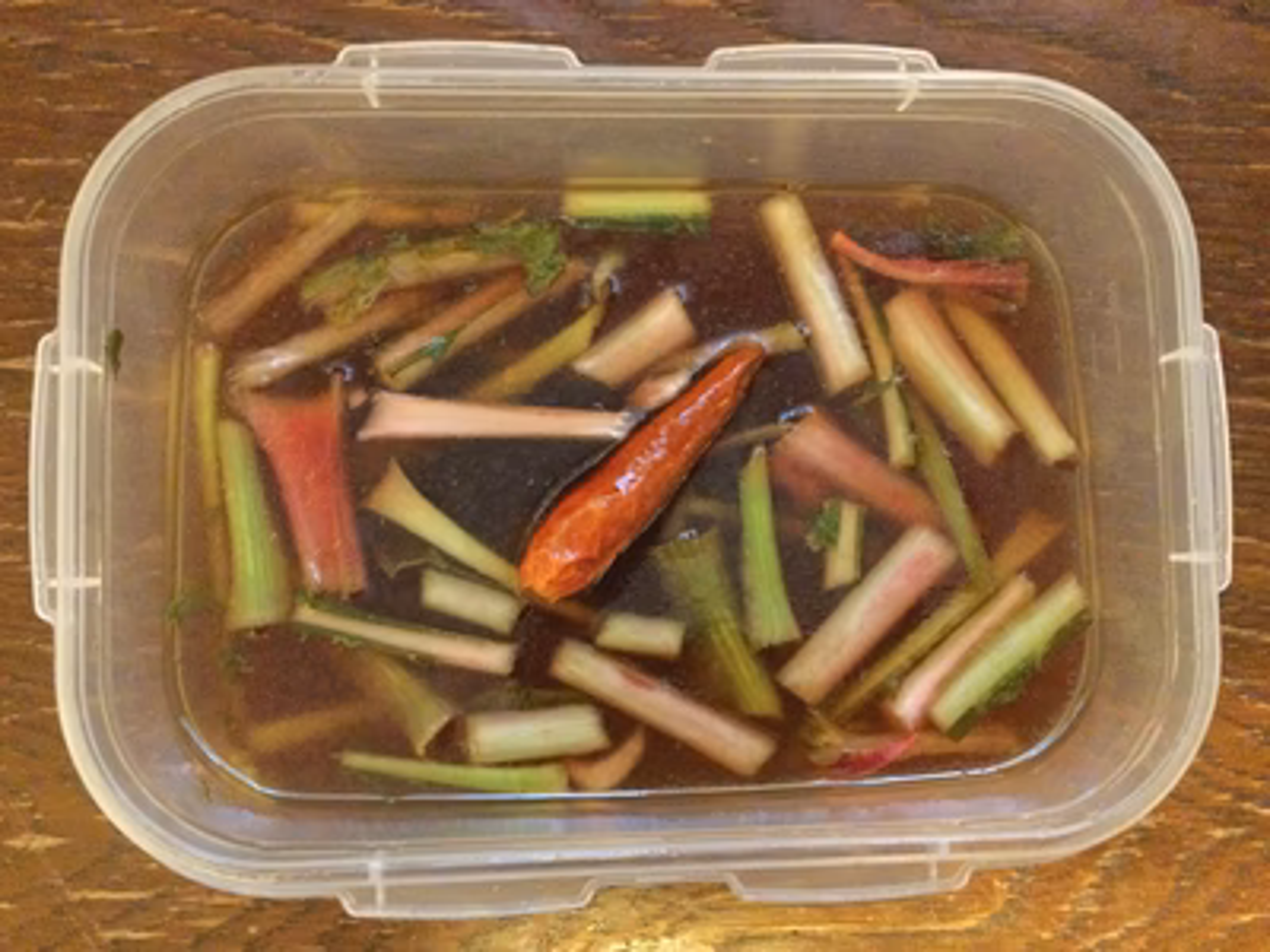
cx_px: 635
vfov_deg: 45.4
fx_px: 1137
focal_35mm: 31
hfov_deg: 58.4
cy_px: 476
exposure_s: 1/15
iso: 640
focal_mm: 3.3
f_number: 2.4
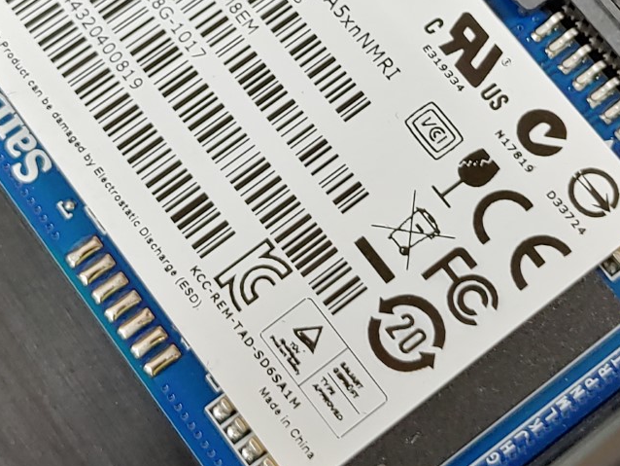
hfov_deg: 22.2
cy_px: 55
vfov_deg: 16.6
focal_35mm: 88
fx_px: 1577
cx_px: 306
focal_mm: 4.36
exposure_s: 1/60
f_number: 1.8
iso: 50
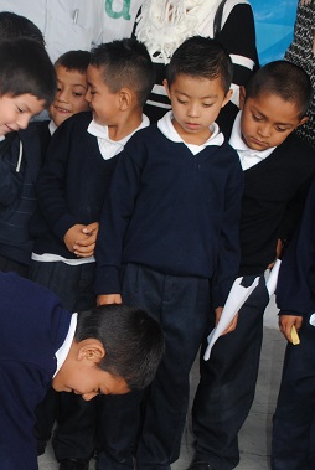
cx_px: 62
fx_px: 1020
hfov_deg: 17.4
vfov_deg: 25.9
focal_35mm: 78
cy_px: 264
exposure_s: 1/60
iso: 200
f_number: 4
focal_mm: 24
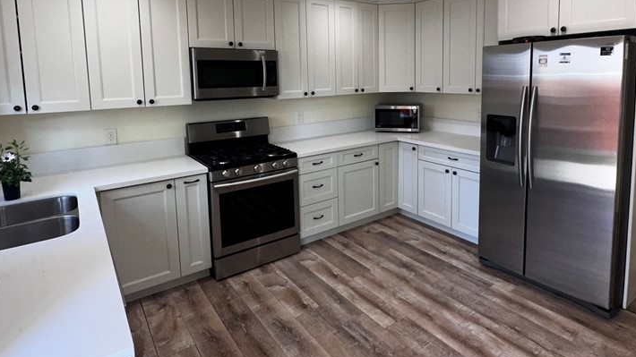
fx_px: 371
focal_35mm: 22
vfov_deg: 50.3
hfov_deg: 81.1
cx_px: 339
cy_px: 112
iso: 64
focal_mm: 2.22
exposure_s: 1/122
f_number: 2.2
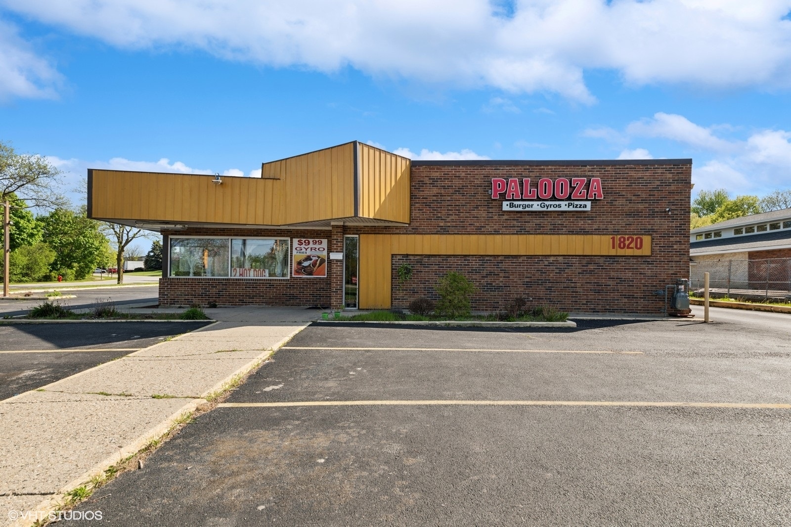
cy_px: 264
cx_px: 396
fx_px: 439
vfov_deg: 61.9
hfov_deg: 84.0
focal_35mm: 20
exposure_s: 1/60
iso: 100
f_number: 13
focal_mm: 20
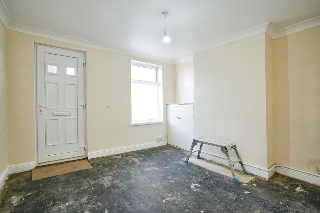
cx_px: 160
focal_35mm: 17
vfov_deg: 70.5
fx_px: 151
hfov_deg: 93.3
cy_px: 106
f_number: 11
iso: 2000
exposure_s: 1/40
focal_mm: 17
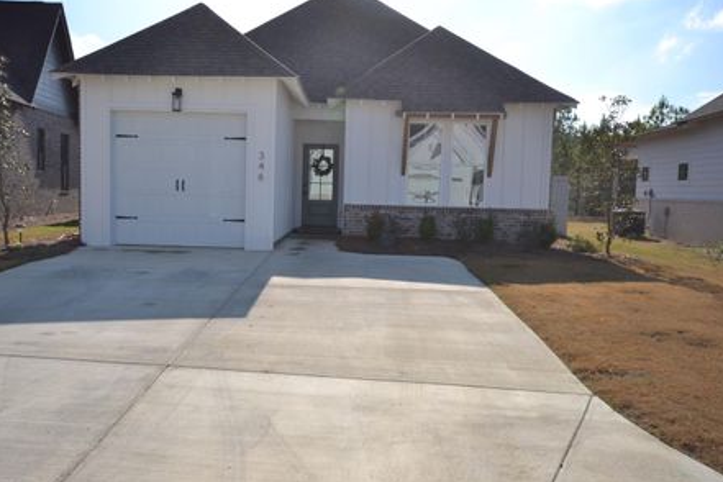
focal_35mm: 34
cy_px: 237
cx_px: 326
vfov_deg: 38.9
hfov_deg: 55.7
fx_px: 683
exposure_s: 1/320
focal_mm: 20
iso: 100
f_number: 8
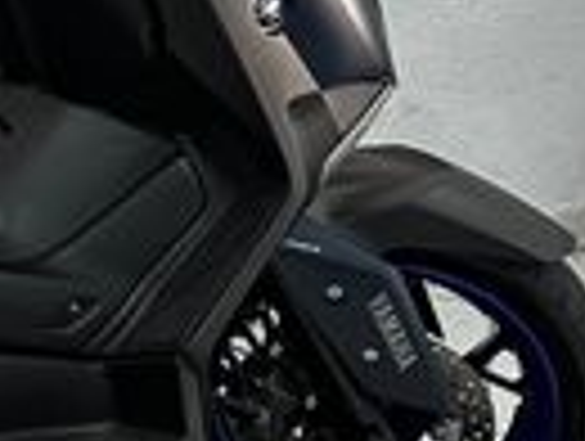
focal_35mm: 87
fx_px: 1473
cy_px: 207
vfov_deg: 17.0
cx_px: -387
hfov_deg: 18.7
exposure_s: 1/60
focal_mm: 6.86
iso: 160
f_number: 1.78
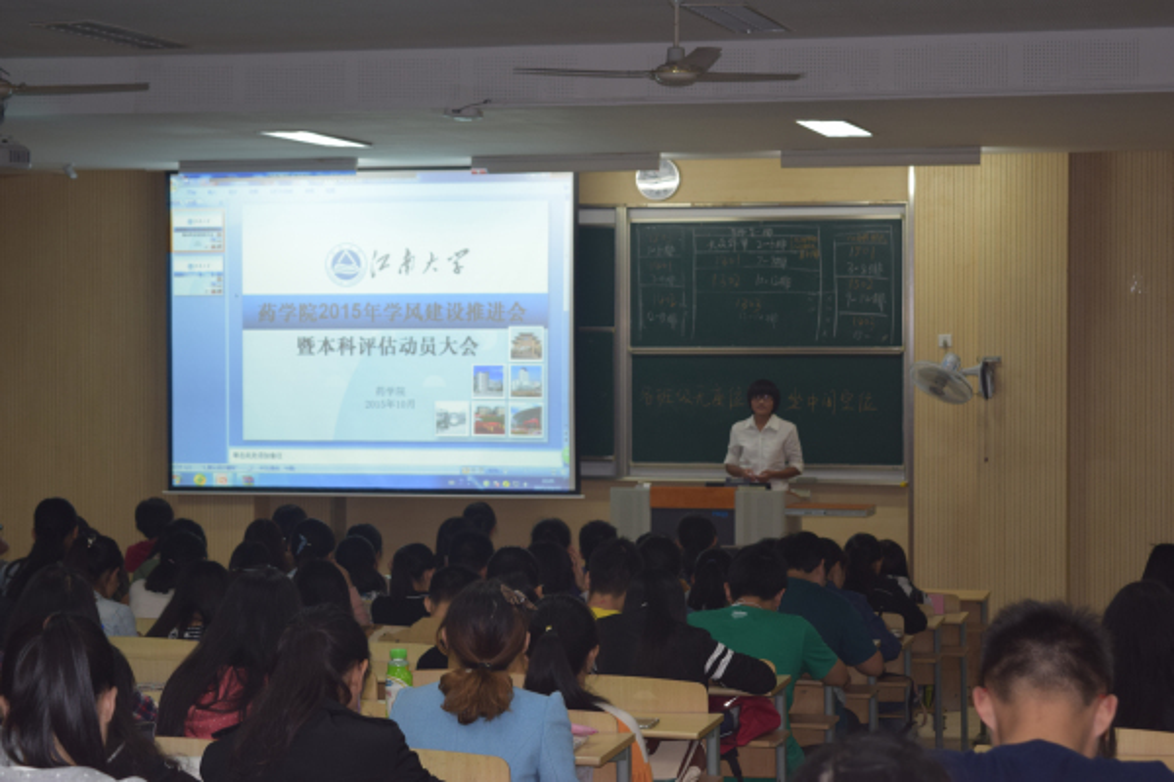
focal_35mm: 82
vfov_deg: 16.6
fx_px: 2690
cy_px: 391
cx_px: 587
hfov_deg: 24.6
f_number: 5.6
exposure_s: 1/30
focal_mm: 55
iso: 400
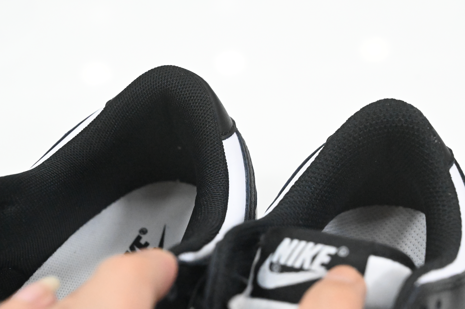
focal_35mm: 70
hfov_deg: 28.9
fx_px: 904
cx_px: 232
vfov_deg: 19.4
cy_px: 154
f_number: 9
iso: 32000
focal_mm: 70
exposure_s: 1/2500
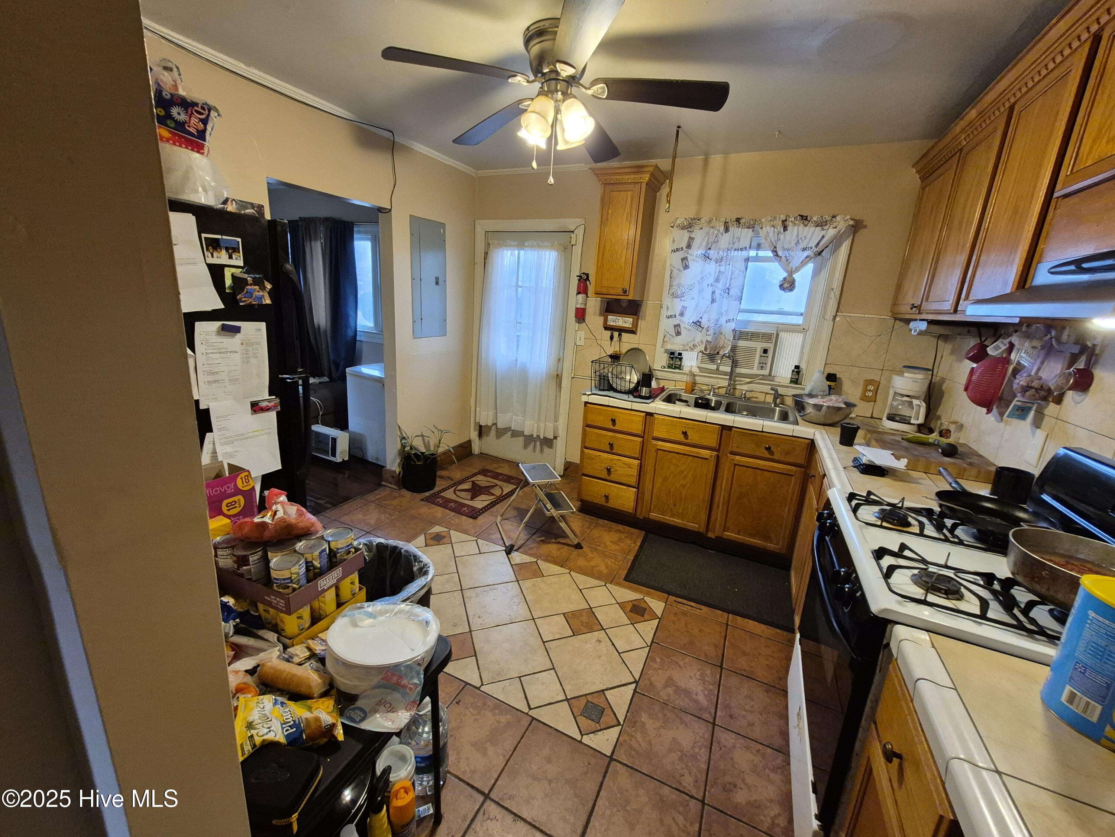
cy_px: 418
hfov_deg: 106.2
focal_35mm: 13
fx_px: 419
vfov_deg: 89.9
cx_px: 558
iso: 320
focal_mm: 1.74
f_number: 2.2
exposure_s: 1/60
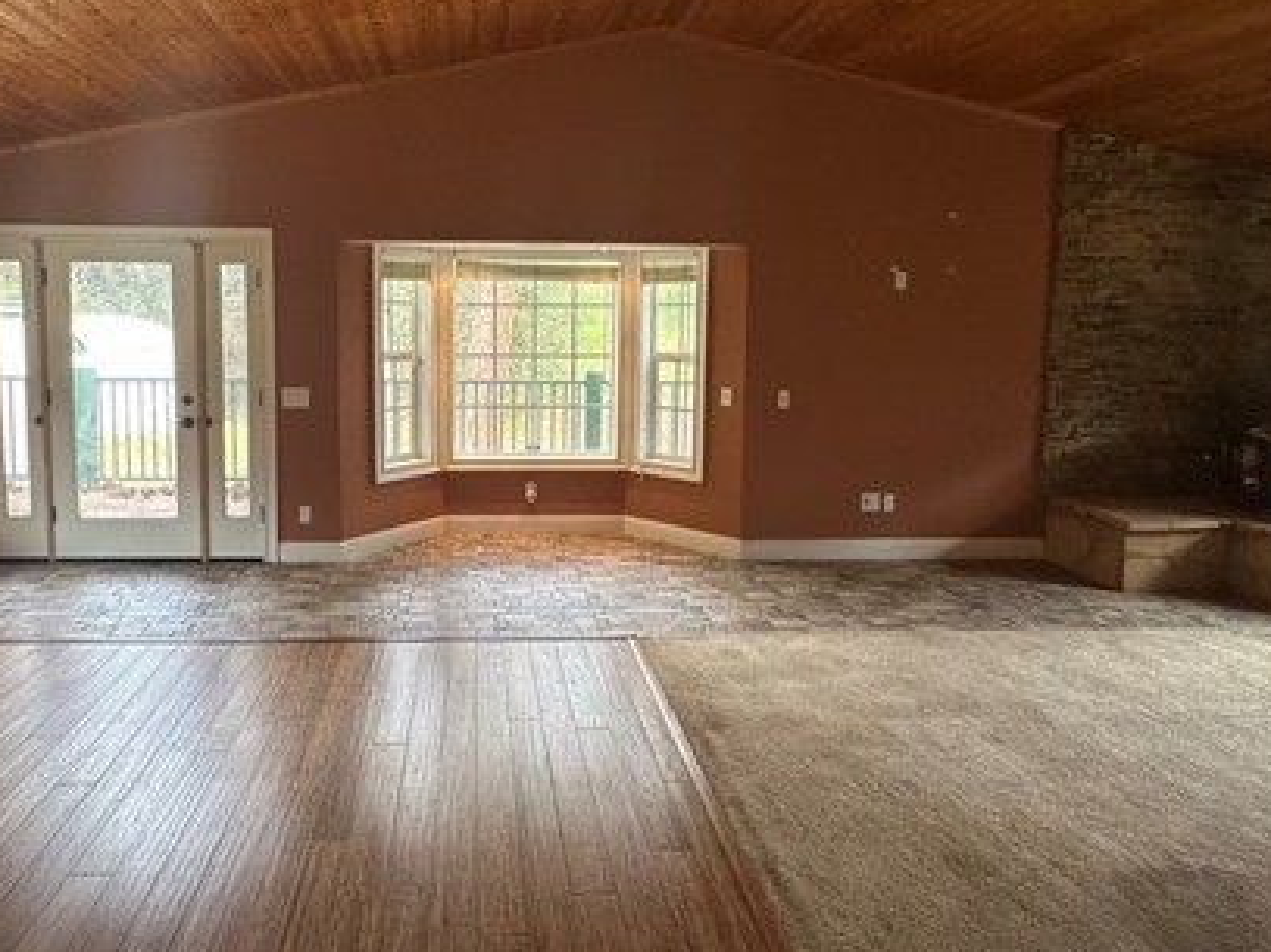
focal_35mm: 22
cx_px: 515
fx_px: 808
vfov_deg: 60.5
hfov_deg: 75.6
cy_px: 381
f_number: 2.2
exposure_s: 1/120
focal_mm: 2.22
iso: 160
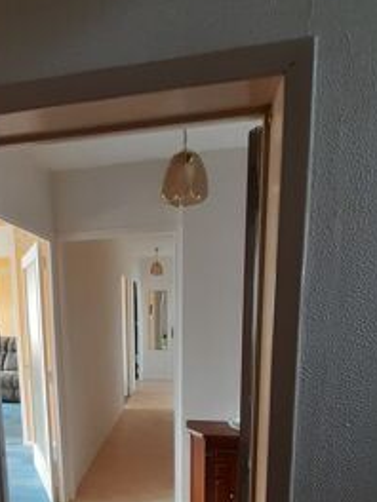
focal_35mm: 21
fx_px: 305
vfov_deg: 75.8
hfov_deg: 62.0
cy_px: 345
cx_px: 128
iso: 160
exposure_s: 1/50
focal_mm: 1.13
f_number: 2.2
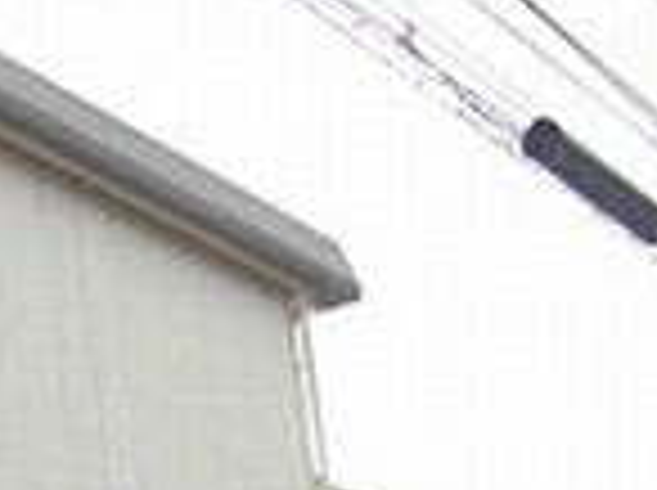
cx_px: -729
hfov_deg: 14.0
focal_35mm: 114
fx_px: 2160
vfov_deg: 12.4
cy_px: 697
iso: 100
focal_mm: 4.6
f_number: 3.5
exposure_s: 1/160
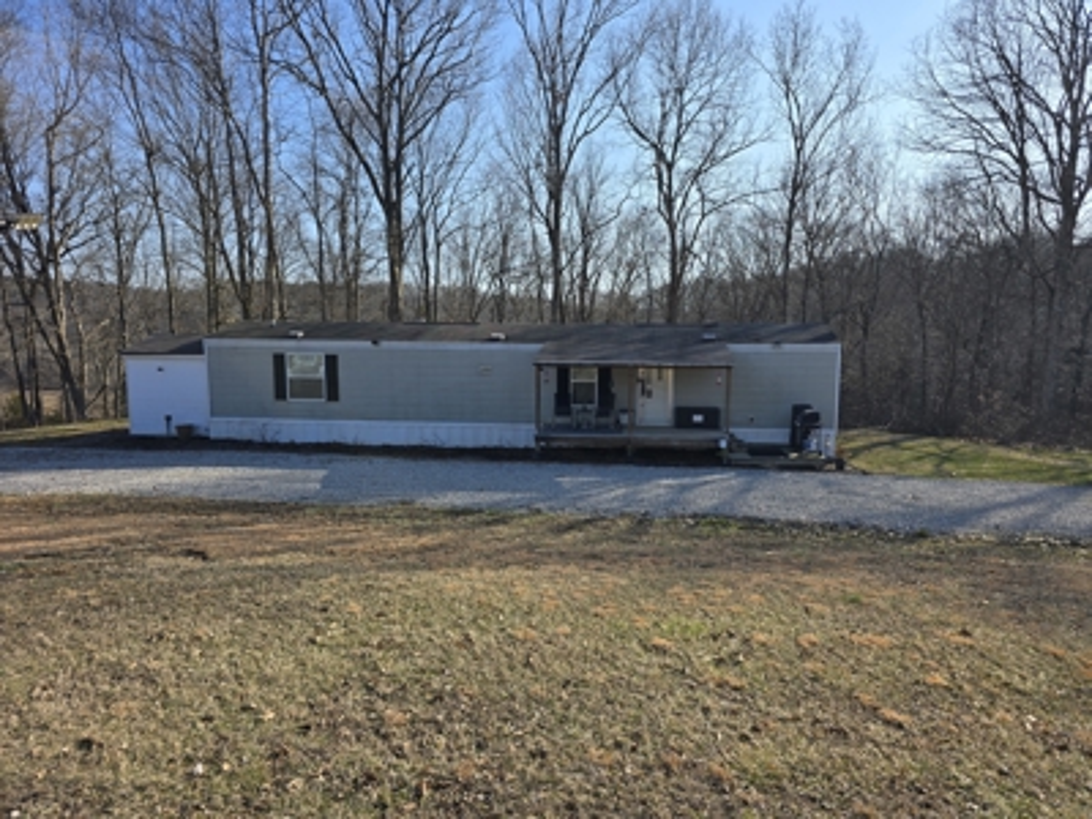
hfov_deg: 73.9
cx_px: 546
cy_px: 410
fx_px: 726
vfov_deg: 58.9
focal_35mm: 23
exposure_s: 1/662
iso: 12
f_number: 1.7
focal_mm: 6.3
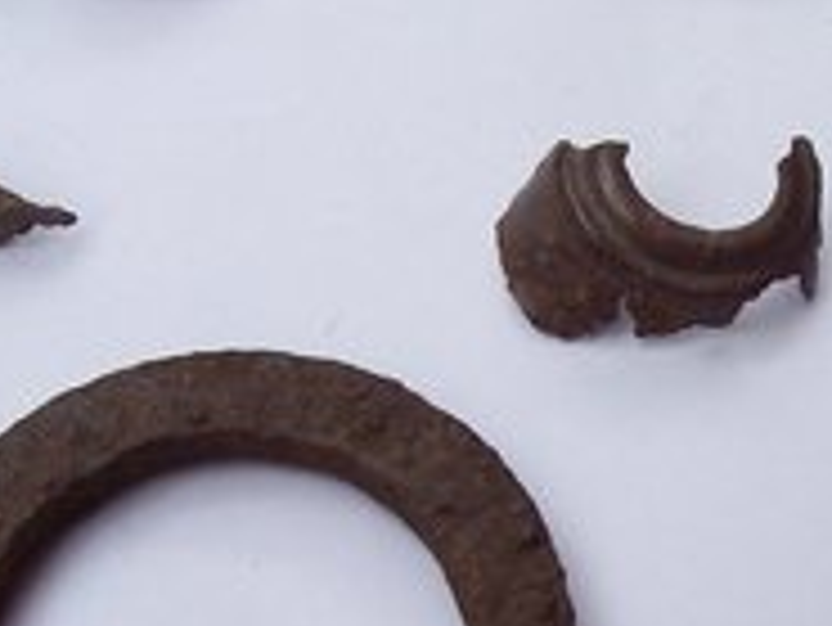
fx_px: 2213
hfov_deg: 20.9
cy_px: 462
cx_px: 742
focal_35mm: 92
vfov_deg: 16.0
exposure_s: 1/60
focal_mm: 5.6
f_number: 2.7
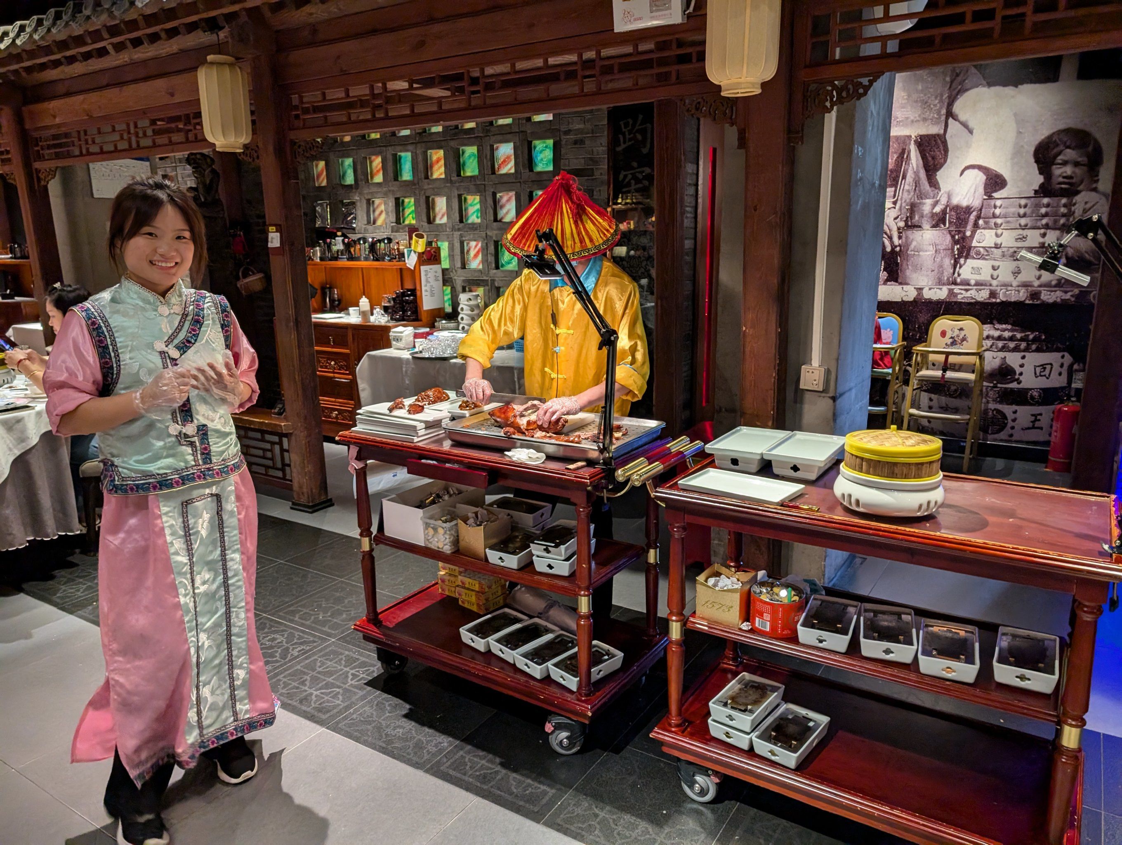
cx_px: 561
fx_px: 779
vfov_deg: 56.9
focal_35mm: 24
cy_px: 422
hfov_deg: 71.5
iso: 500
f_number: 1.68
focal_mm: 6.9
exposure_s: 1/100
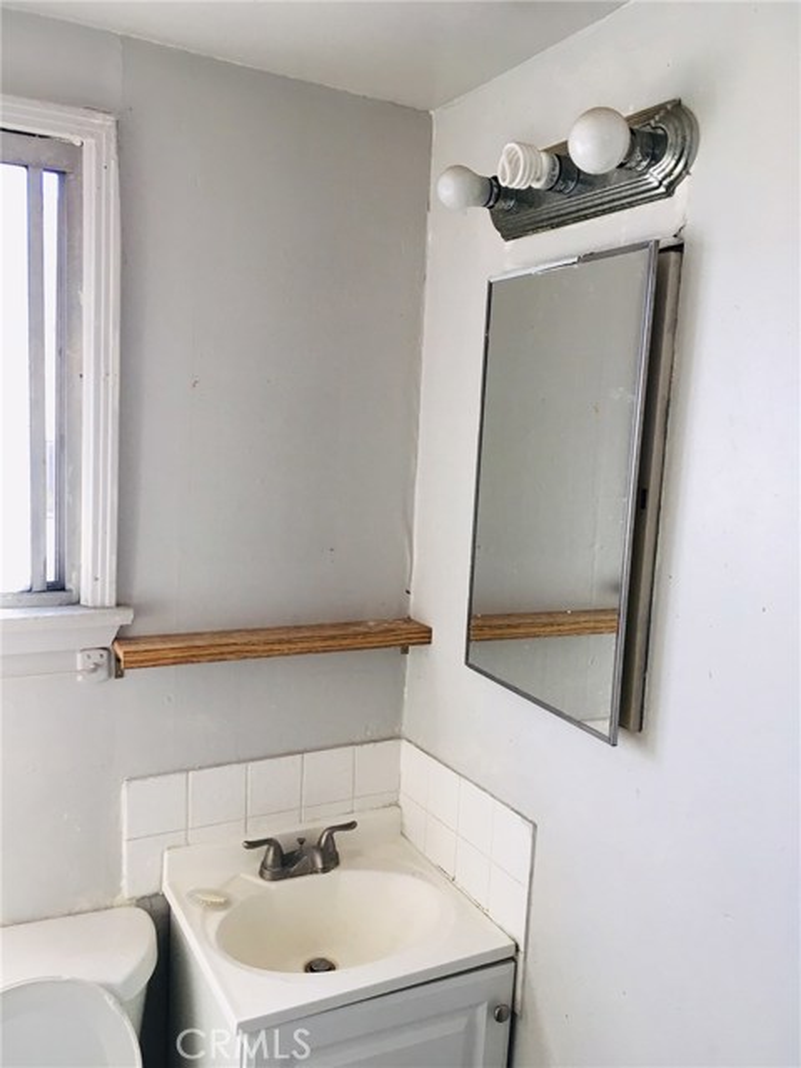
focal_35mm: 29
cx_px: 400
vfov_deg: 61.7
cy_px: 534
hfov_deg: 48.2
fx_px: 895
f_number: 2.2
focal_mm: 4.15
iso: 25
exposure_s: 1/30
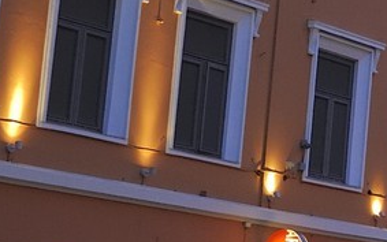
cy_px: 110
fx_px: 1762
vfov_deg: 7.9
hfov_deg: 10.2
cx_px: 1037
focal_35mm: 167
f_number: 4.5
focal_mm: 29
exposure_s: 1/20
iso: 800
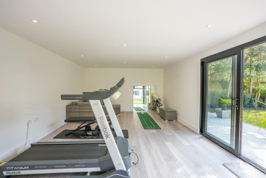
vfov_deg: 73.8
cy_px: 89
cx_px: 133
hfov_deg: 96.7
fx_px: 118
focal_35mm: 16
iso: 200
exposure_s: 1/15
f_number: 11
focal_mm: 16
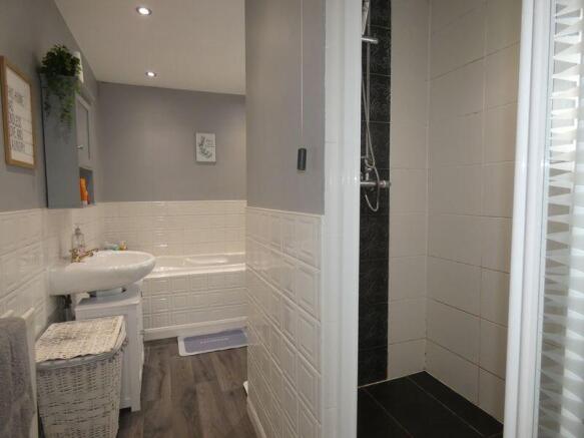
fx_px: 337
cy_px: 219
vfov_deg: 66.0
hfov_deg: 81.8
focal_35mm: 20
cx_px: 292
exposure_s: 1/60
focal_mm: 3.6
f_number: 2.8
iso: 320
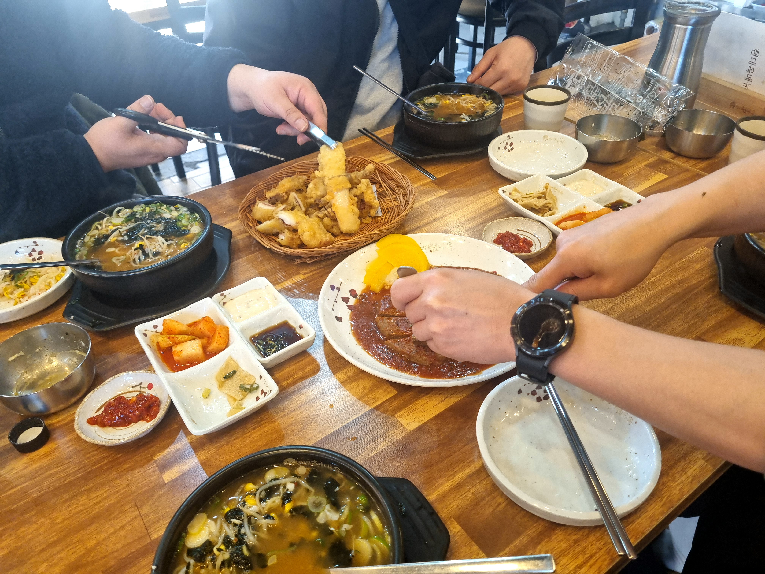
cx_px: 382
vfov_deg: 53.1
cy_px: 287
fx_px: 575
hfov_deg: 67.3
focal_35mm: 26
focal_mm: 5.4
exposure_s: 1/60
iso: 200
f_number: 1.8
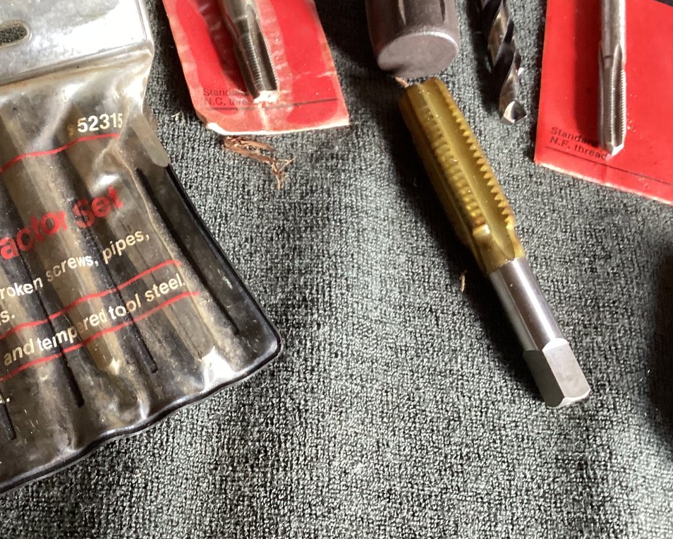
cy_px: 161
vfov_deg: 31.1
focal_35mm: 48
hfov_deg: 38.1
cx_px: 199
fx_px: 956
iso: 250
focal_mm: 3.3
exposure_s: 1/50
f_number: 2.4
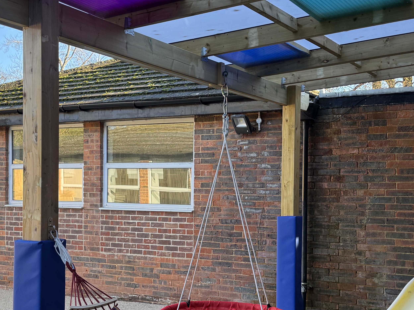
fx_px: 658
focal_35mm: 55
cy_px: 202
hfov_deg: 34.9
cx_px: 187
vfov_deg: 26.4
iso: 64
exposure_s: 1/233
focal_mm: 6.76
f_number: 1.78
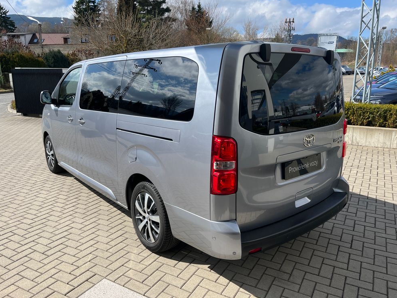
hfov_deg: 65.3
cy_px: 145
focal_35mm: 27
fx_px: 310
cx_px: 198
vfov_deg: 51.4
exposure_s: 1/2755
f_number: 1.6
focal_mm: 5.1
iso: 50
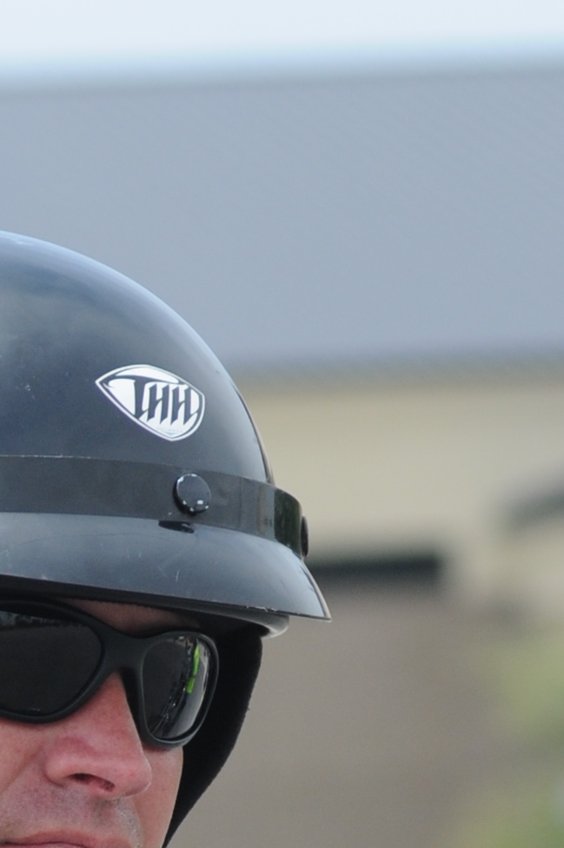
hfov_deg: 2.6
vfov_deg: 3.9
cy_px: 1710
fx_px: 12406
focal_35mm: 527
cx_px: -359
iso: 200
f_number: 5
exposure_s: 1/1000
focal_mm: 80
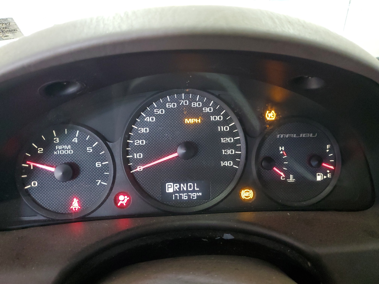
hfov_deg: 67.3
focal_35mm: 26
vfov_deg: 53.1
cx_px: 190
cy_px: 142
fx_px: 285
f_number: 1.5
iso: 304
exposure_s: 1/30
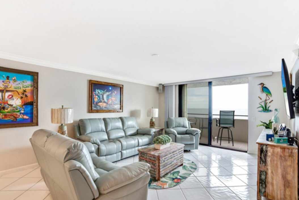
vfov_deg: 70.2
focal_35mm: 17
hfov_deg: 93.3
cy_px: 112
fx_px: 141
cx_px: 150
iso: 100
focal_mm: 14
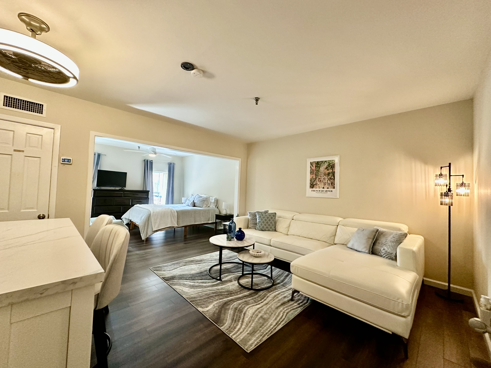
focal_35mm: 14
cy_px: 184
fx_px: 199
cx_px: 246
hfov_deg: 102.1
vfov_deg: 85.7
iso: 500
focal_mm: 2.22
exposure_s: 1/60
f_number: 2.2
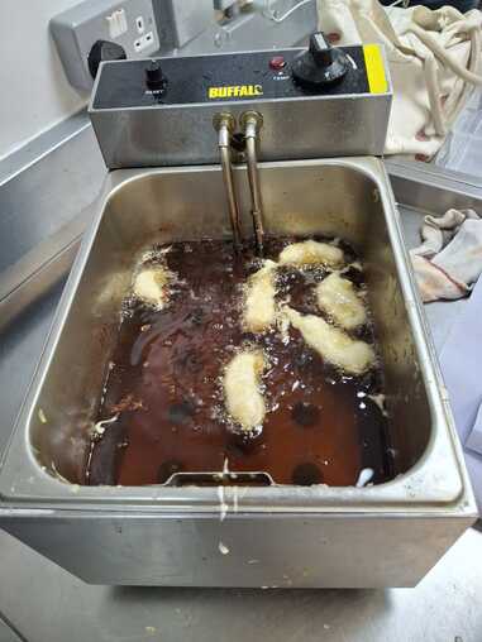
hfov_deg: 54.9
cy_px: 321
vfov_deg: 69.4
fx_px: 464
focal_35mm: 25
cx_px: 241
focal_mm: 4.69
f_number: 1.8
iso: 125
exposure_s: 1/100
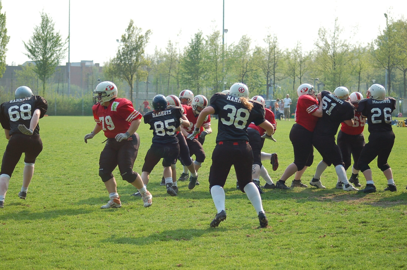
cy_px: 135
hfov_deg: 19.5
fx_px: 1185
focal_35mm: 105
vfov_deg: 13.0
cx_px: 204
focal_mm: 70
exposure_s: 1/1000
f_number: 4
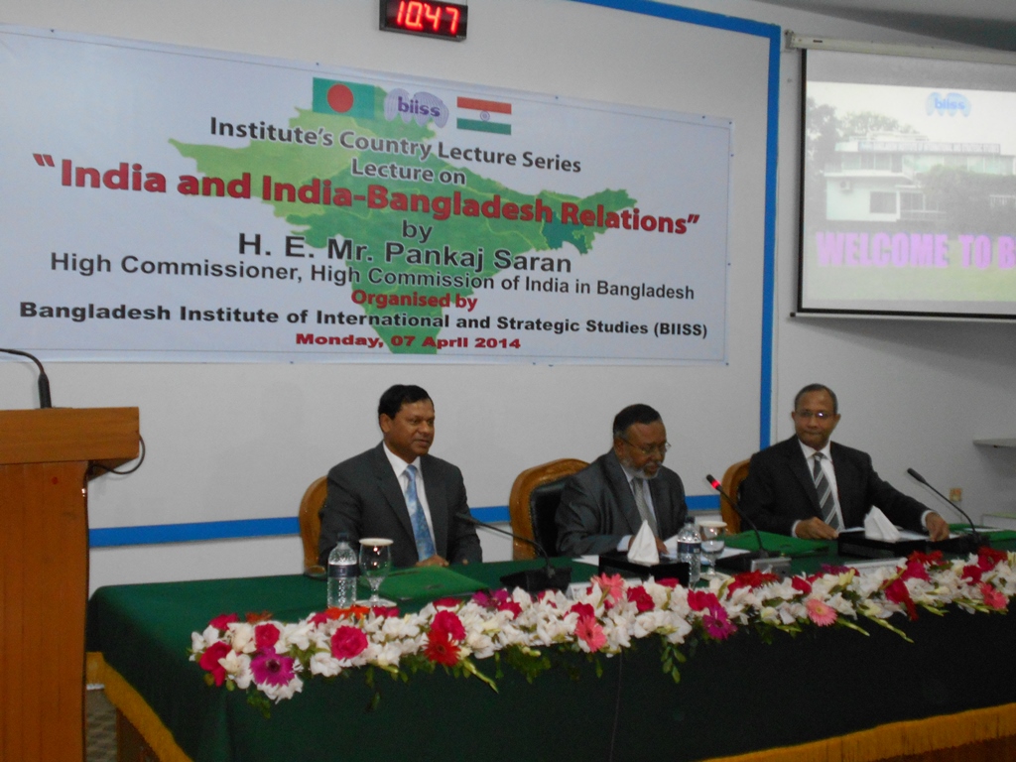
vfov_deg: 32.9
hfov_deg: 42.9
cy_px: 381
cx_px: 508
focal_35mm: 44
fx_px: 1291
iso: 450
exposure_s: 1/30
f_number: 4.2
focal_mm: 7.7
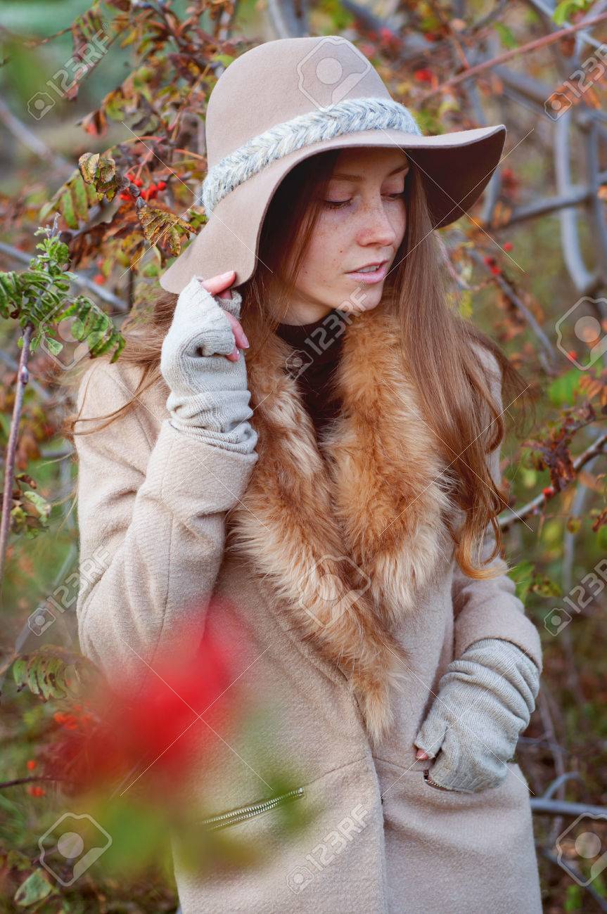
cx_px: 304
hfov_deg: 18.1
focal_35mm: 75
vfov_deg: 27.0
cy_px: 457
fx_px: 1902
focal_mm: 50
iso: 200
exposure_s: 1/200
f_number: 3.2
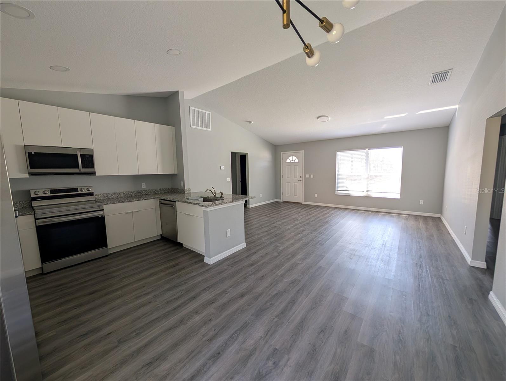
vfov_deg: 94.6
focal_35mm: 12
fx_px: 176
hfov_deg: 110.5
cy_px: 190
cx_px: 253
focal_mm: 2.02
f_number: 1.7
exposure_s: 1/77.3
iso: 72
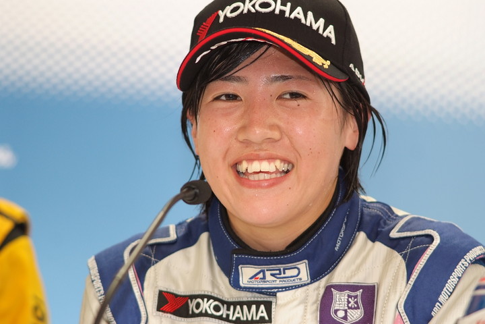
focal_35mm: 270
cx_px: 242
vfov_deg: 5.1
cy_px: 162
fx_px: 3637
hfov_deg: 7.6
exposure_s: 1/125
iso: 800
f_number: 2.8
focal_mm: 180
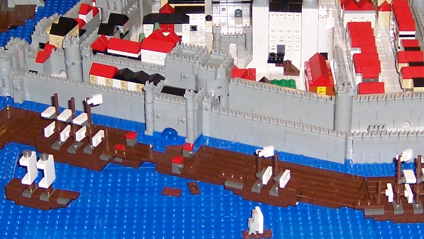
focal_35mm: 120
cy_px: 146
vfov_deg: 10.1
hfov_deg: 17.9
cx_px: 225
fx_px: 1349
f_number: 3.4
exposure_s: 1/60
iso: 140
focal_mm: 8.2
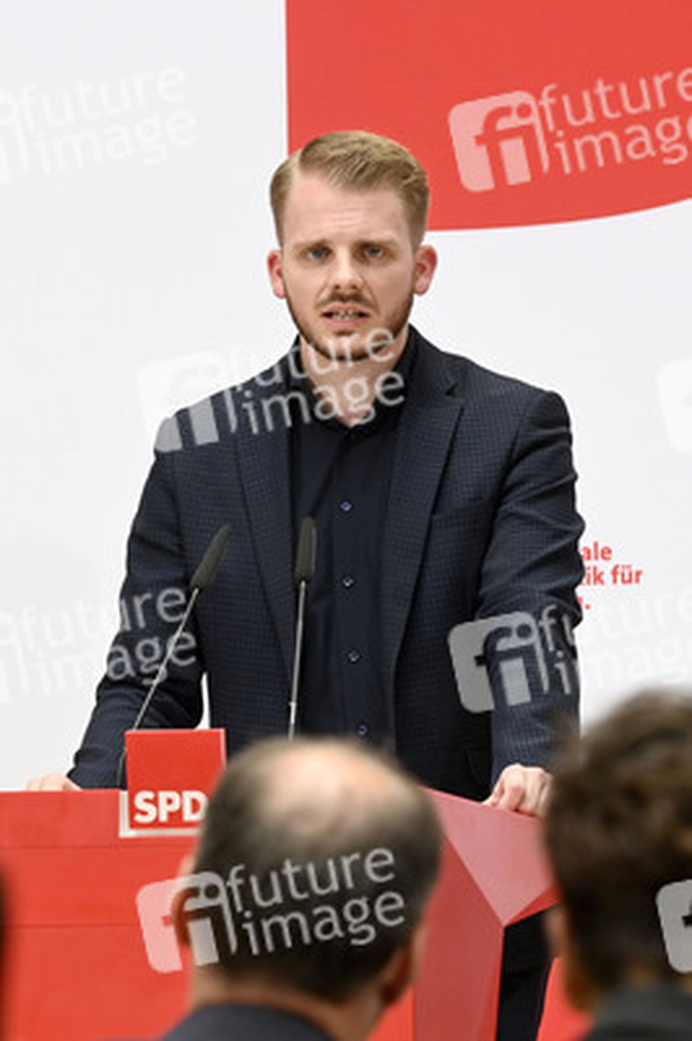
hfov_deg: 6.9
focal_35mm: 200
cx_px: 346
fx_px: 5776
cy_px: 520
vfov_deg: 10.3
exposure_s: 1/400
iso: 1600
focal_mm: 200
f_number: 7.1
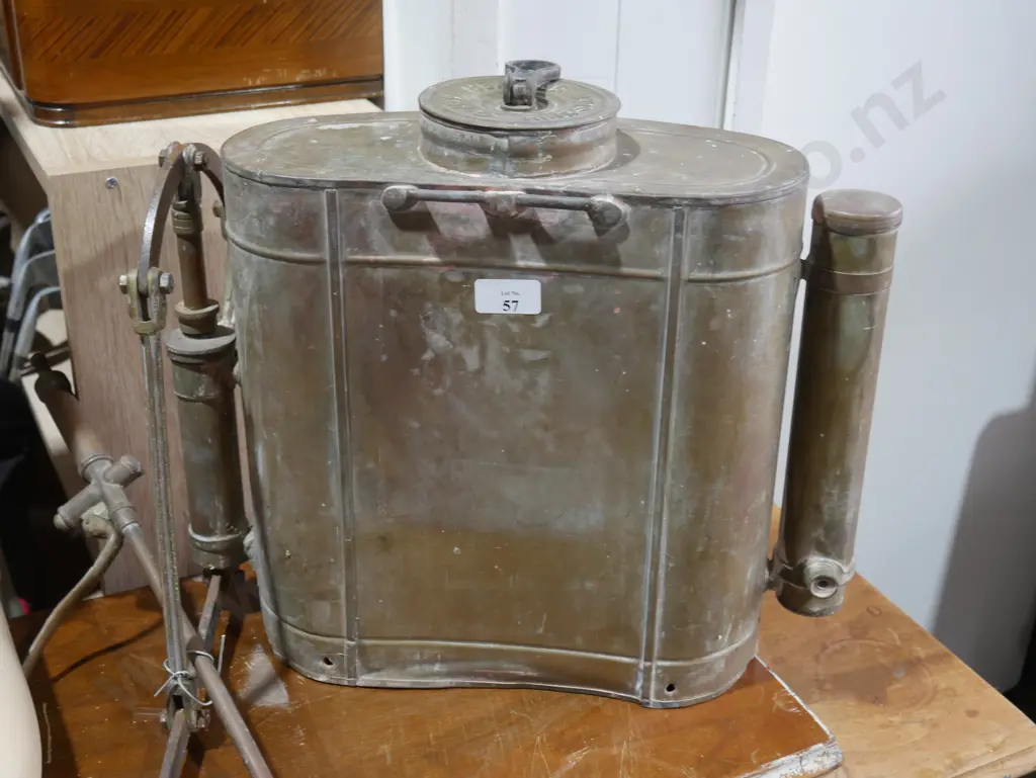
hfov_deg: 42.9
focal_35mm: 44
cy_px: 389
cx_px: 518
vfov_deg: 32.9
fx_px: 1317
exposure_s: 1/60
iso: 400
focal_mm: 22
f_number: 4.7
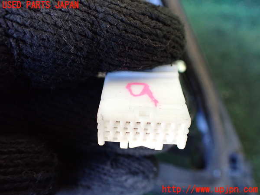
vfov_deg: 46.8
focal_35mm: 30
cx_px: 130
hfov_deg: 60.0
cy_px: 98
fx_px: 225
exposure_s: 1/60
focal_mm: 5.4
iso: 800
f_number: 2.3
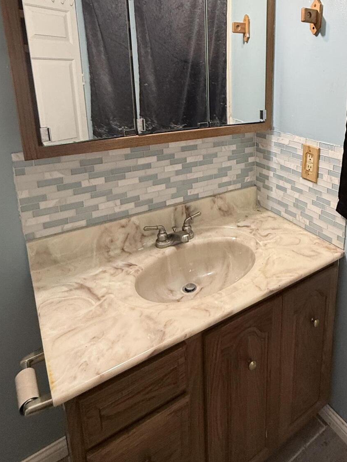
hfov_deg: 52.4
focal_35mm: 25
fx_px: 334
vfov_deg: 67.2
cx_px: 262
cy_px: 148
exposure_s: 1/60
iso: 250
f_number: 2.2
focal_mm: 2.22
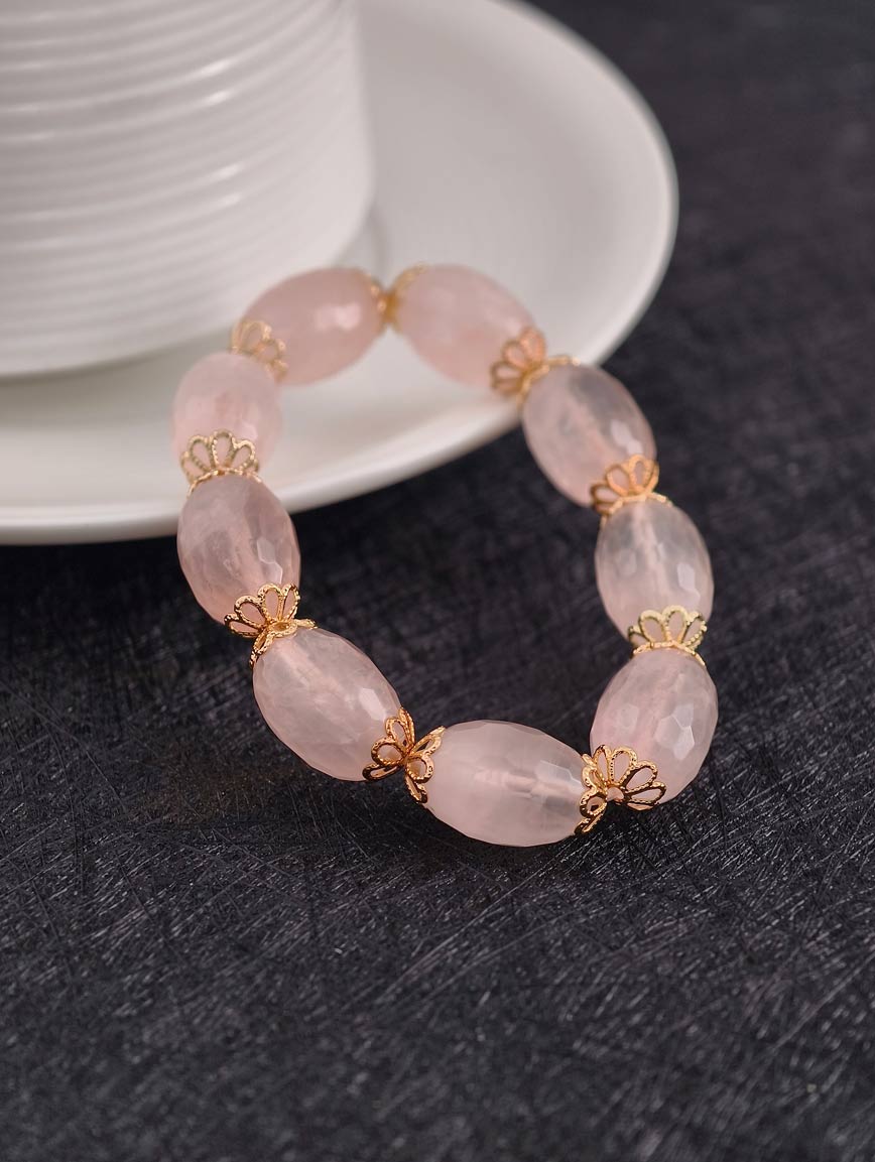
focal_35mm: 85
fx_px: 2858
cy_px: 581
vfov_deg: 23.0
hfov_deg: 17.4
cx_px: 438
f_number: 2.67
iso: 125
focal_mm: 22.48
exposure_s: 1/160
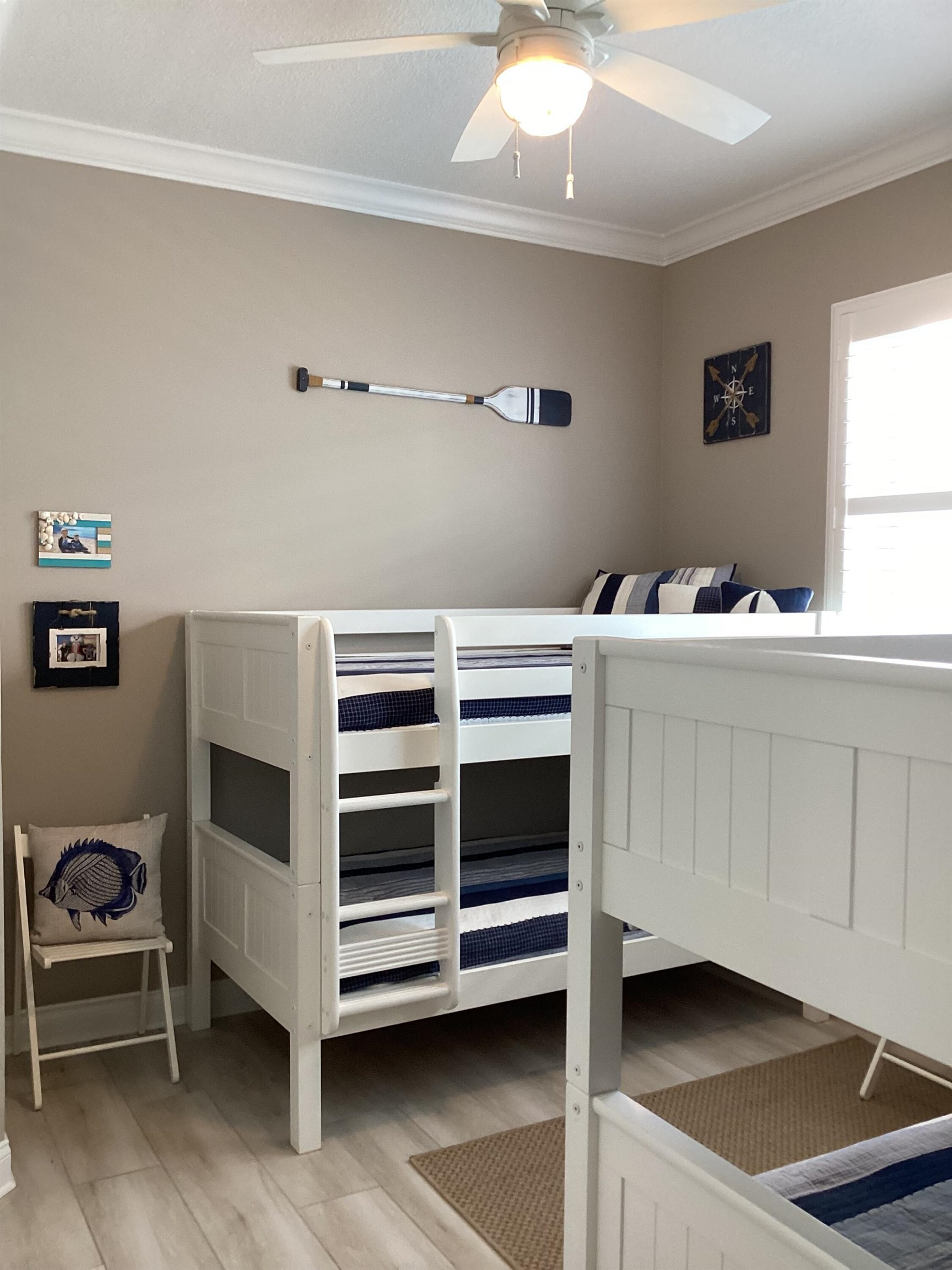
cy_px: 635
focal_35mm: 31
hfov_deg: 45.4
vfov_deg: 58.4
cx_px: 476
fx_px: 1137
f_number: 2.4
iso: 125
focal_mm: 3.3
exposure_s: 1/60
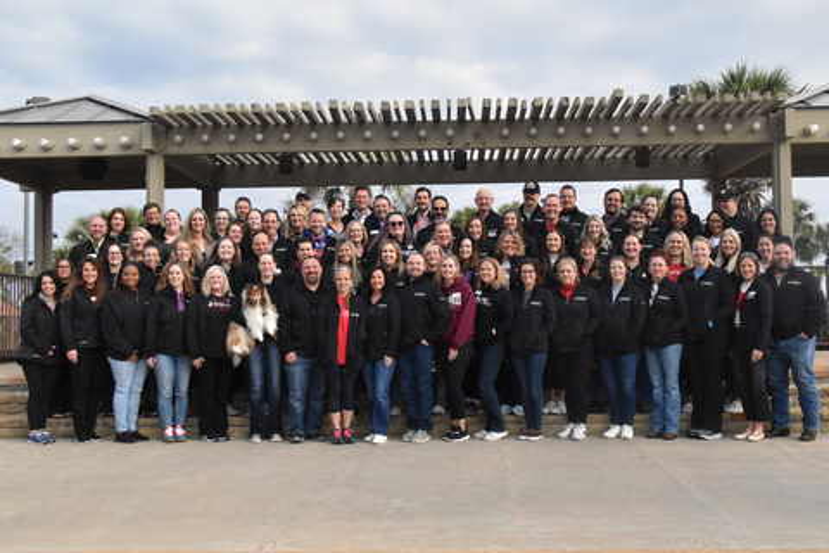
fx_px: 898
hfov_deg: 49.6
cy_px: 276
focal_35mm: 39
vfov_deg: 34.2
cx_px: 414
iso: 5000
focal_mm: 26
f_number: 9
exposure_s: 1/1000
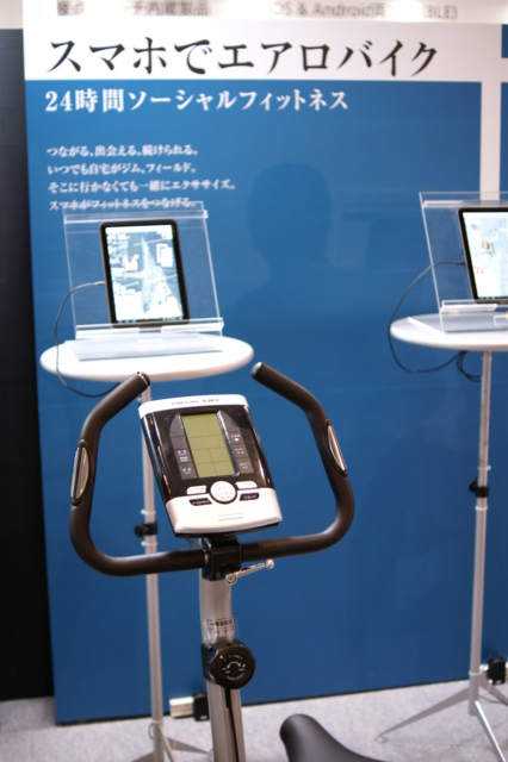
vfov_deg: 37.9
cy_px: 381
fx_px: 1112
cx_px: 254
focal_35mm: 52
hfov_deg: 25.7
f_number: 2
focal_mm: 35
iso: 400
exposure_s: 1/50
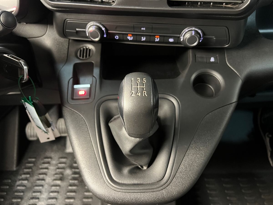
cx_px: 136
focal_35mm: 26
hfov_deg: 67.3
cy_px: 102
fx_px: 205
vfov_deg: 53.1
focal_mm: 5.7
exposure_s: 1/32
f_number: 1.5
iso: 640
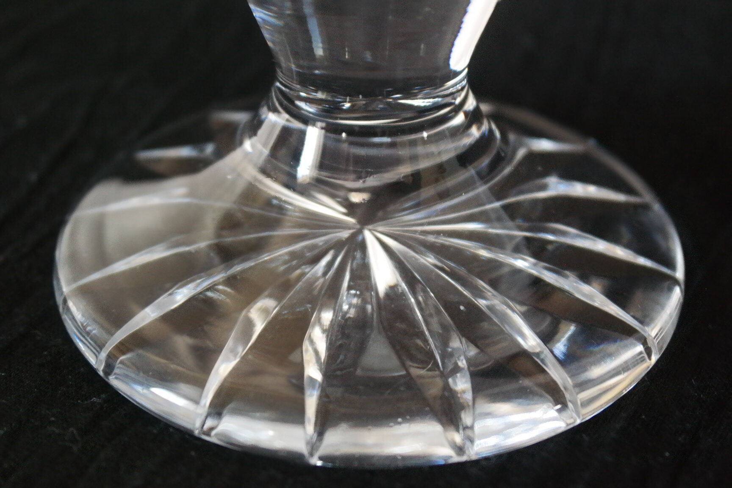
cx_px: 366
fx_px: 1403
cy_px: 244
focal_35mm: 69
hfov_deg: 29.2
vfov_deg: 19.7
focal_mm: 45
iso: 3200
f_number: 5
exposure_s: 1/50
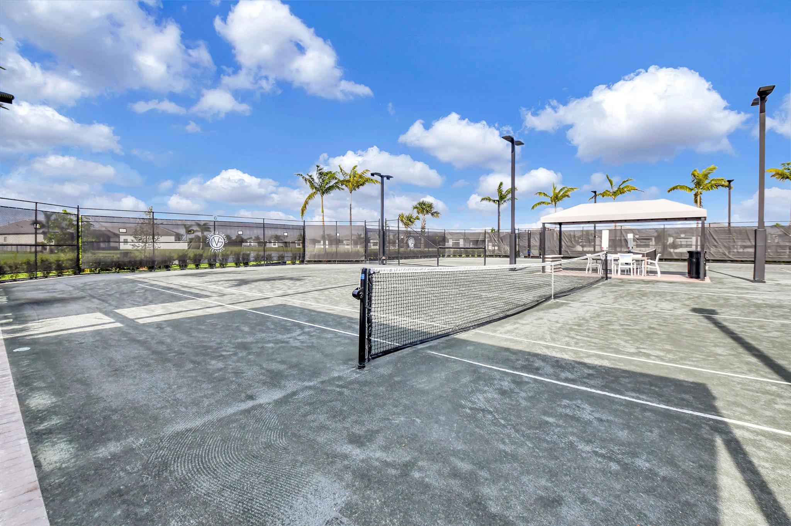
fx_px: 329
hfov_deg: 100.4
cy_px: 263
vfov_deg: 77.3
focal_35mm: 15
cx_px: 396
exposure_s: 1/2500
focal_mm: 10
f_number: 6.3
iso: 640
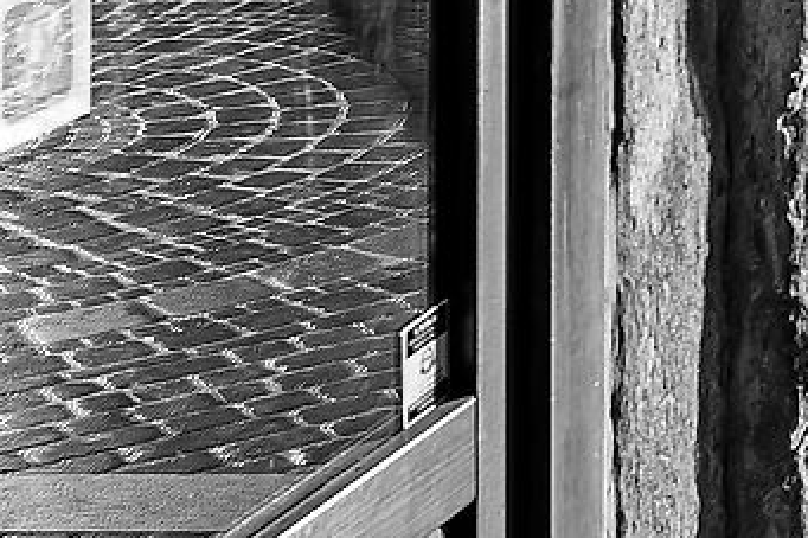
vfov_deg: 7.4
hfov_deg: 9.4
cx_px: 2478
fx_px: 3791
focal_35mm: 169
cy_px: -926
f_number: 5.6
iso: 100
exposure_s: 1/60
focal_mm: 24
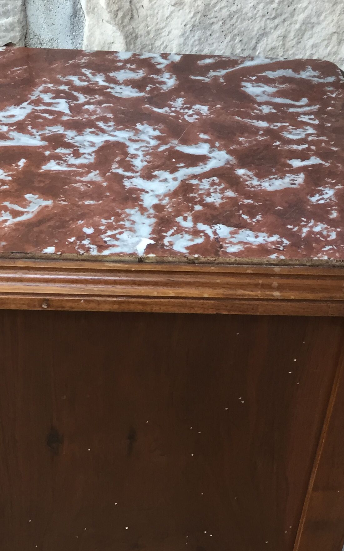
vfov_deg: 33.9
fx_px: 855
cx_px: 168
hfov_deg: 22.7
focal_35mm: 57
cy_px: 491
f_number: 2.2
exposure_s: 1/33
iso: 50
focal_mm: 4.15
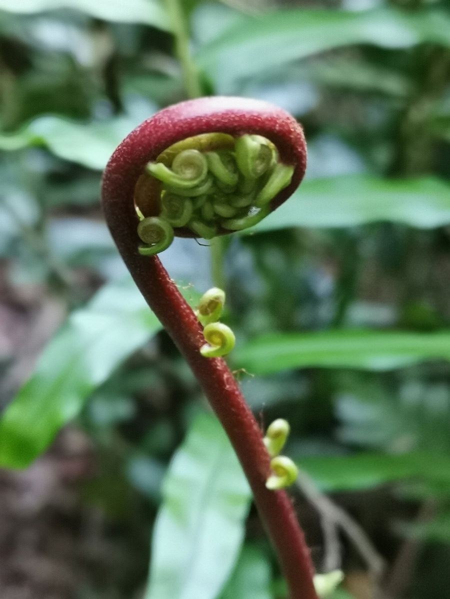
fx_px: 1404
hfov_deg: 18.2
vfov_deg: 24.1
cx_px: 225
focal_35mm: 81
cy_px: 300
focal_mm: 5.58
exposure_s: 1/60
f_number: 0.95
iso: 250
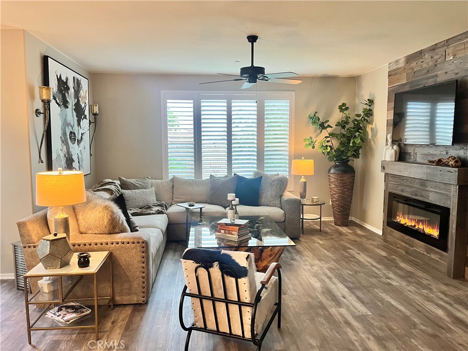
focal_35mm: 26
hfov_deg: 67.3
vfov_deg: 53.1
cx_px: 234
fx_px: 352
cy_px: 176
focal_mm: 5.1
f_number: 1.6
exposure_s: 1/60
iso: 400
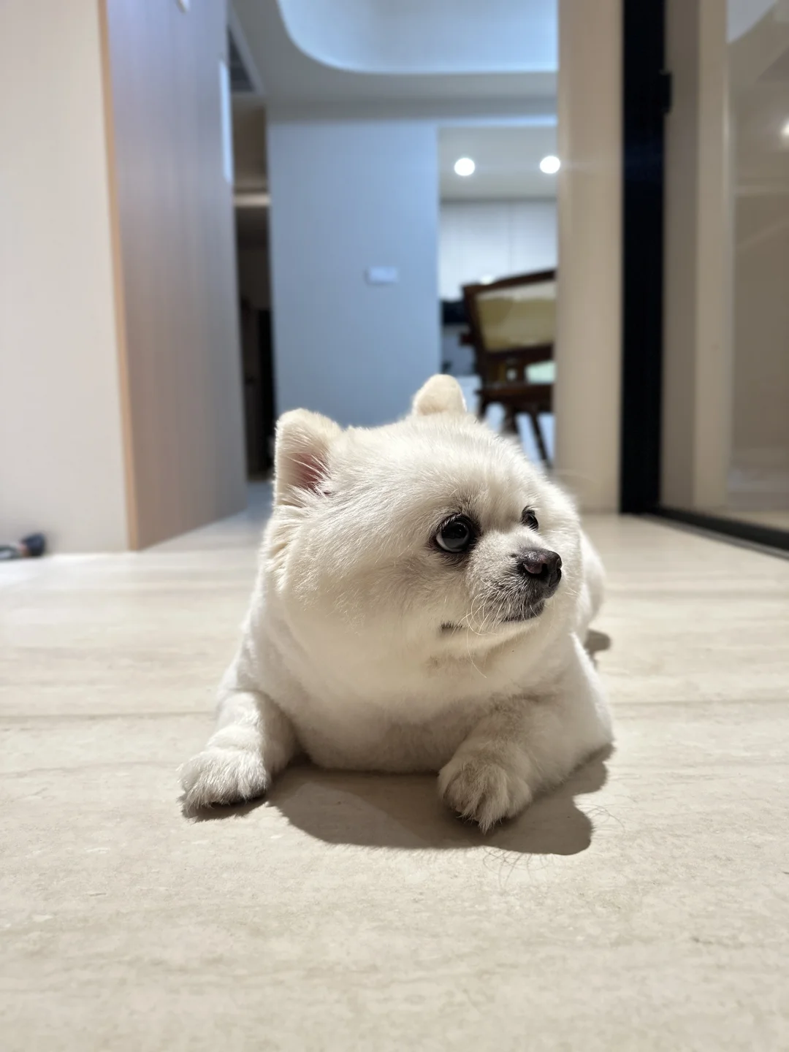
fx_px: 729
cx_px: 394
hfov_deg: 56.8
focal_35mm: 24
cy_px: 526
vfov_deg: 71.6
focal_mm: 6.86
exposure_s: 1/50
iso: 200
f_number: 1.78
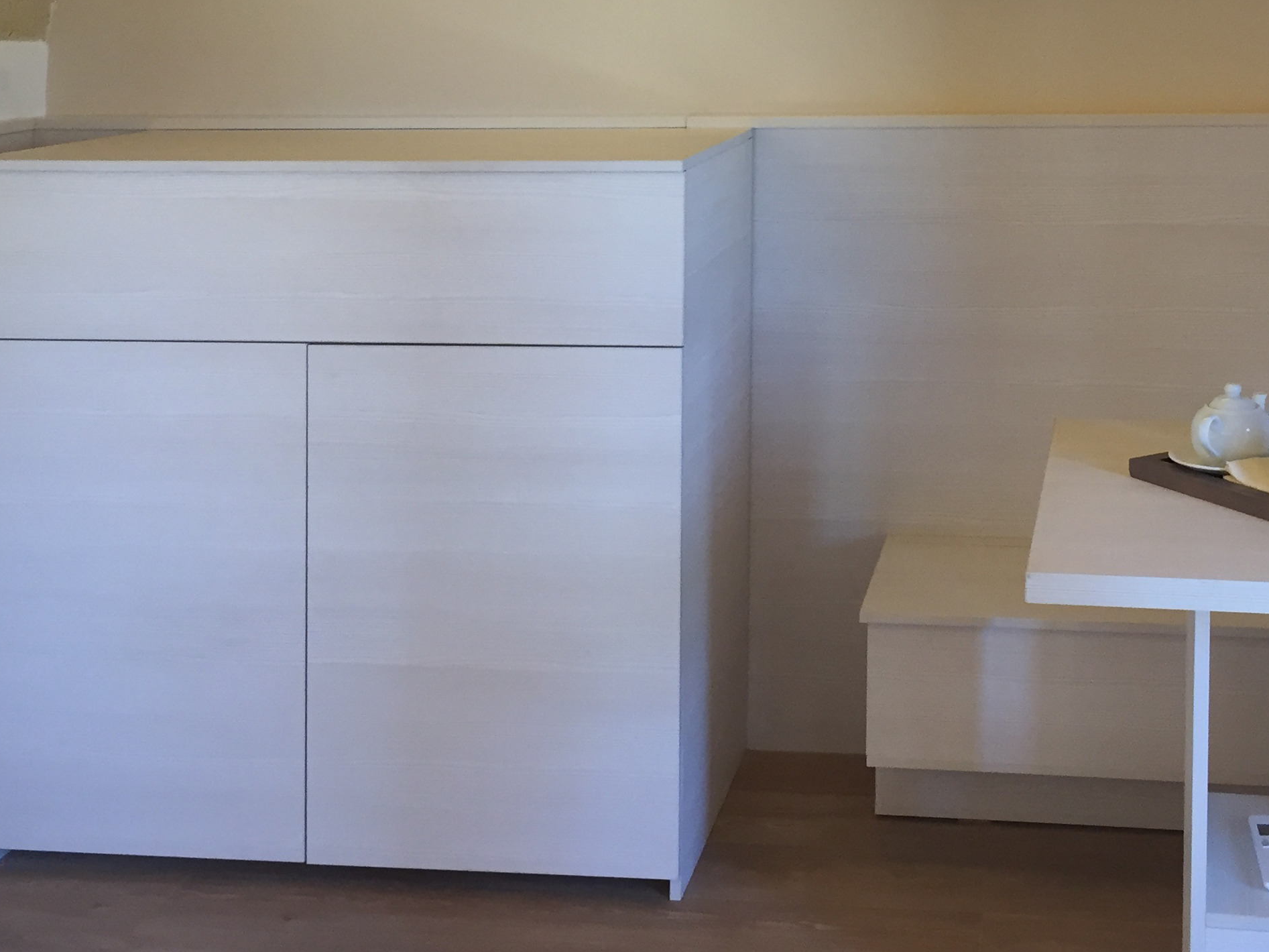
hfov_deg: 37.8
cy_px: 186
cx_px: 838
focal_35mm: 50
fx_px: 1833
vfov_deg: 28.5
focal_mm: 4.15
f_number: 2.2
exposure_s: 1/33
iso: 100
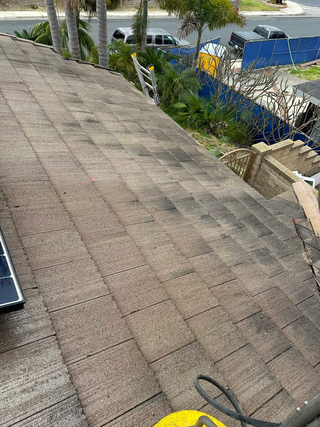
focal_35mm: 24
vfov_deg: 71.6
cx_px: 160
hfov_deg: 56.8
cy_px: 214
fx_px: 296
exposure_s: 1/1144
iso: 80
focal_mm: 6.86
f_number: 1.78
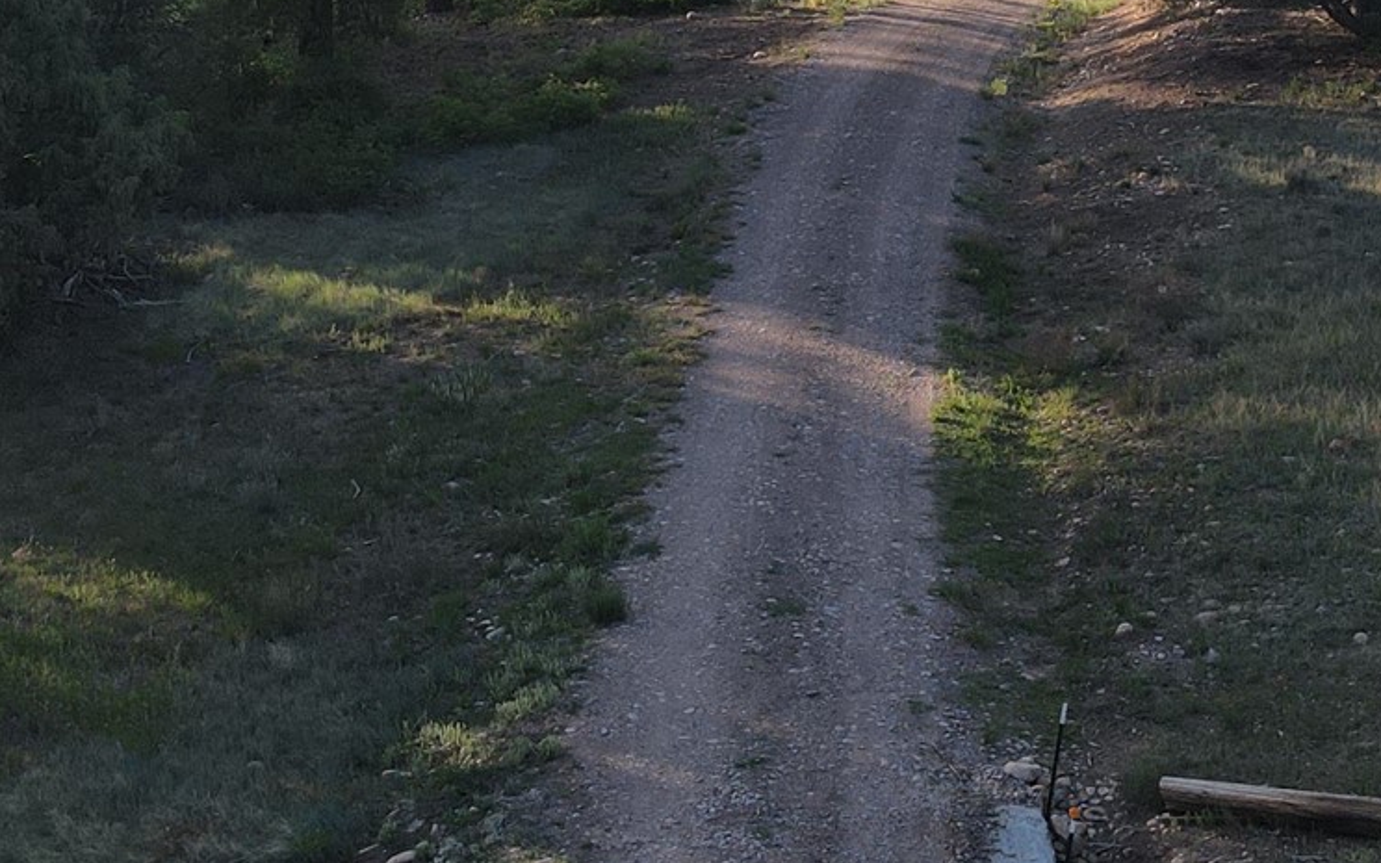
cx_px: 947
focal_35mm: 70
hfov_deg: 29.1
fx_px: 2635
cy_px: 135
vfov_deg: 18.4
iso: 100
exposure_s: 1/200
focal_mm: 4.5
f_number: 2.8
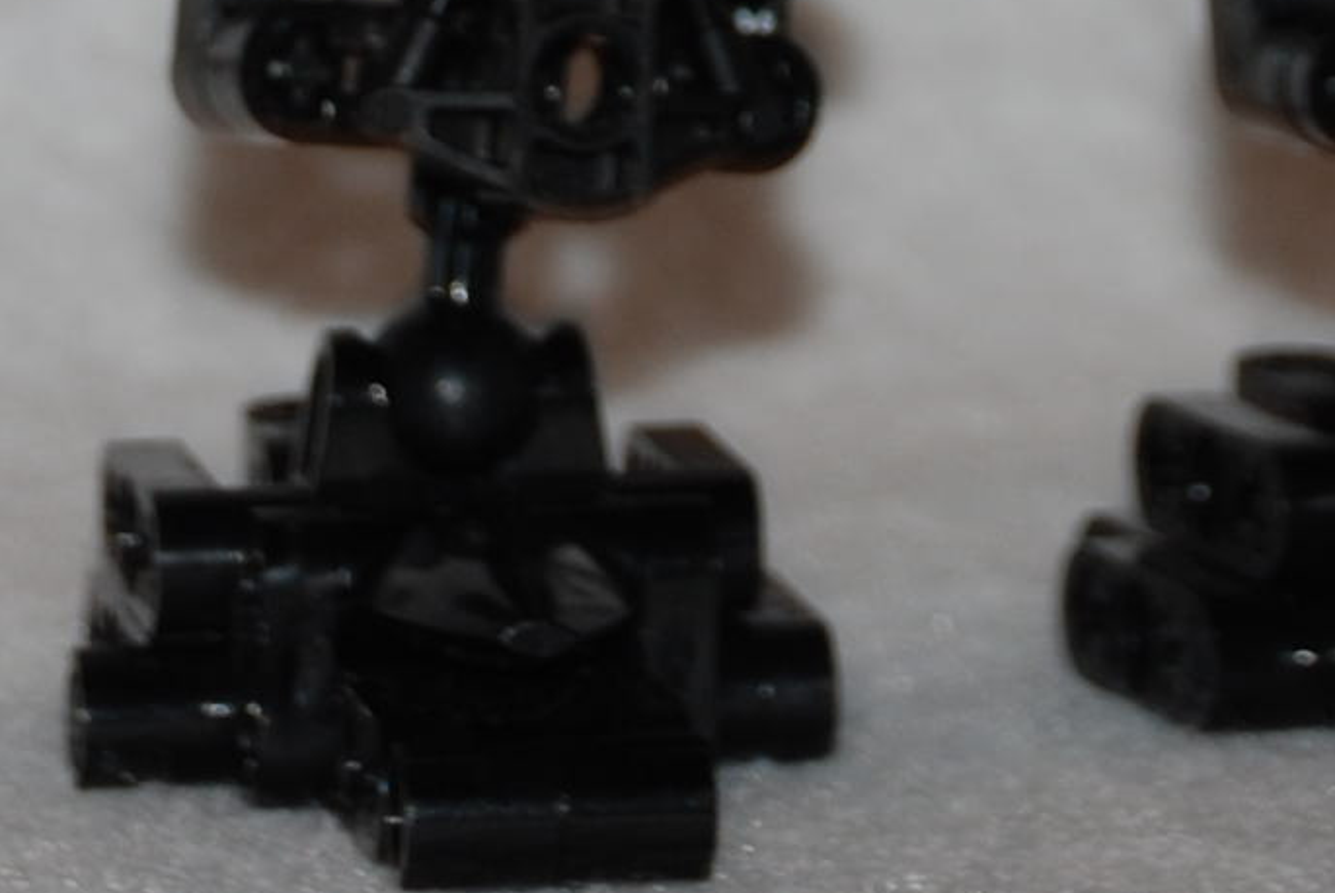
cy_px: -1308
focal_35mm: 441
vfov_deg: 3.1
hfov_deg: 4.7
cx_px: 1245
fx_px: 16367
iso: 100
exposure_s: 1/60
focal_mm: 52
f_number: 5
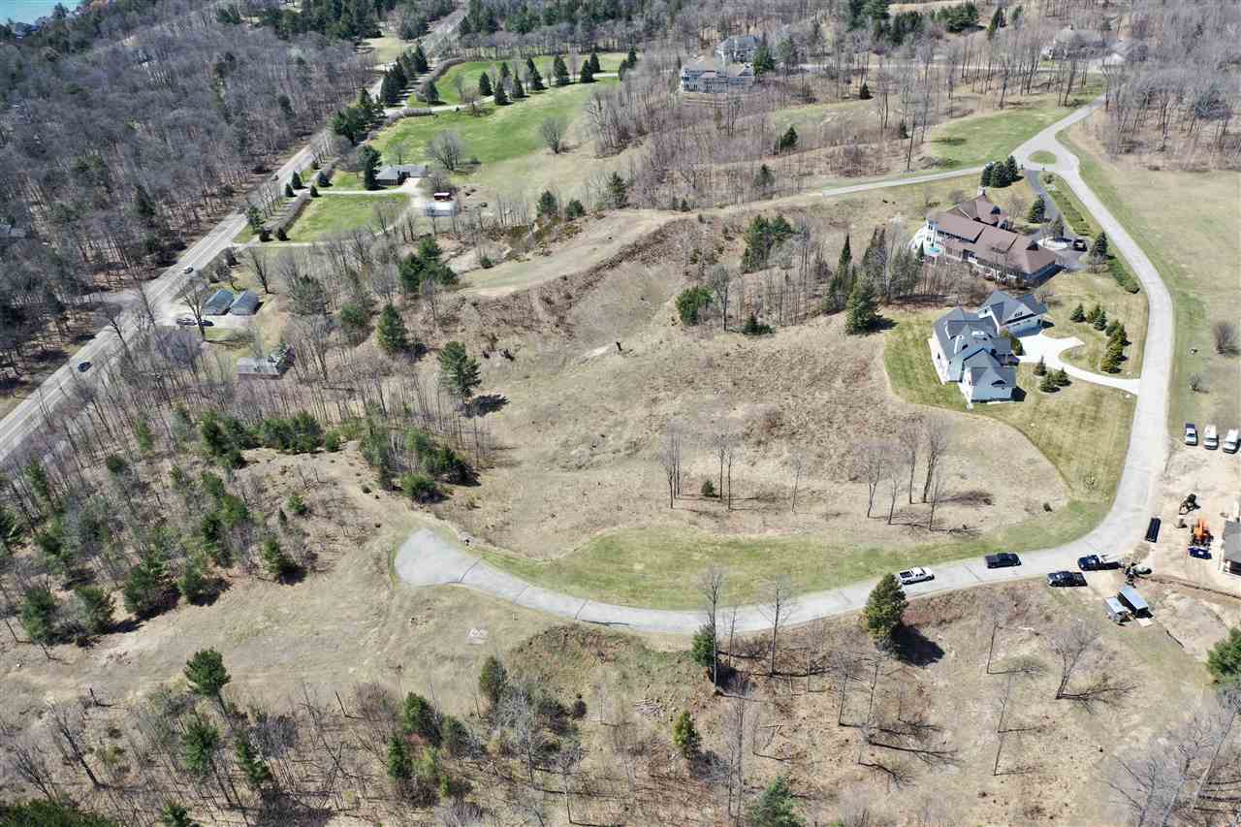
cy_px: 414
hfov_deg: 65.5
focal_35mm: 28
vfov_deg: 46.4
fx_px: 965
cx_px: 620
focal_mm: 10.26
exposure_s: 1/1250
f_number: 2.8
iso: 100
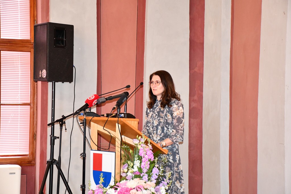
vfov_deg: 15.2
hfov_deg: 22.6
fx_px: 728
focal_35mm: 90
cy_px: 97
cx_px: 146
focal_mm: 60
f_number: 5
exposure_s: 1/60
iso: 4000
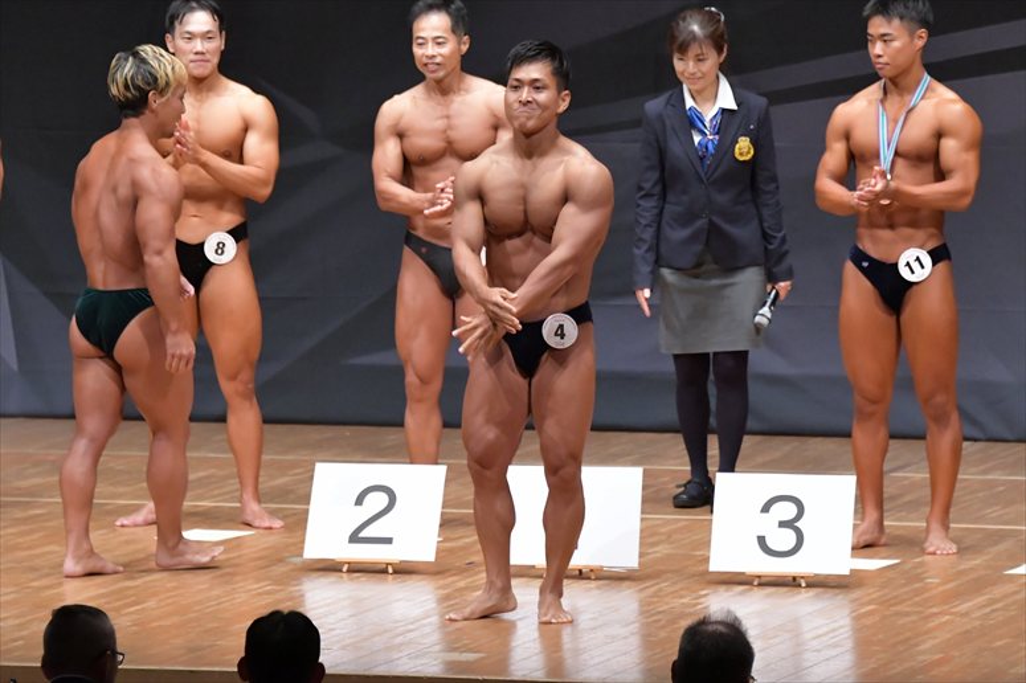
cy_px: 342
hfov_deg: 7.6
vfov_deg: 5.1
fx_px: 7691
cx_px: 513
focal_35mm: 270
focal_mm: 180
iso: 8000
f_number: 5.6
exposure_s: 1/400
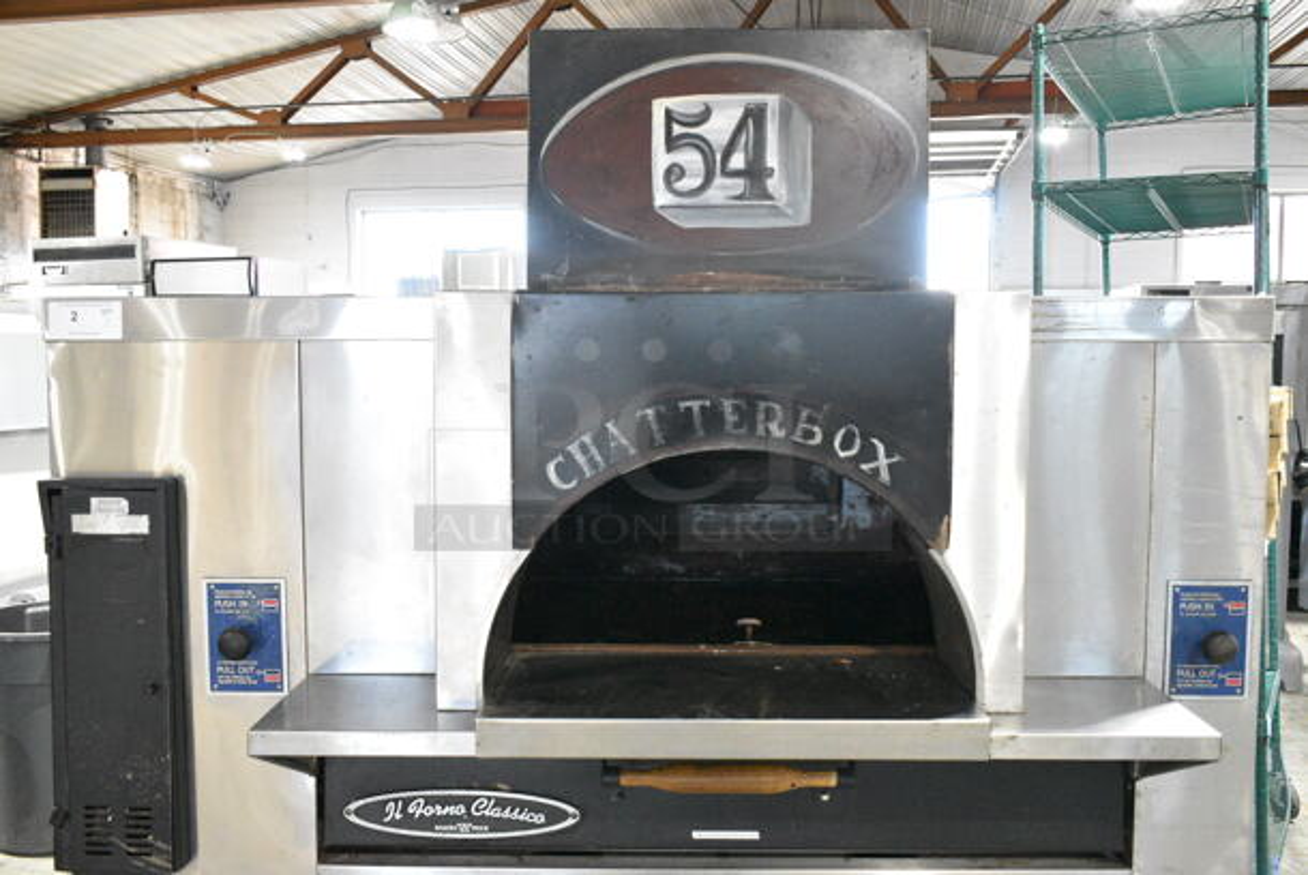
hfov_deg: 57.2
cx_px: 654
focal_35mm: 33
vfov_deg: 40.1
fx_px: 1200
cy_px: 438
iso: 6400
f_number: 6.3
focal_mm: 22
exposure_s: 1/160
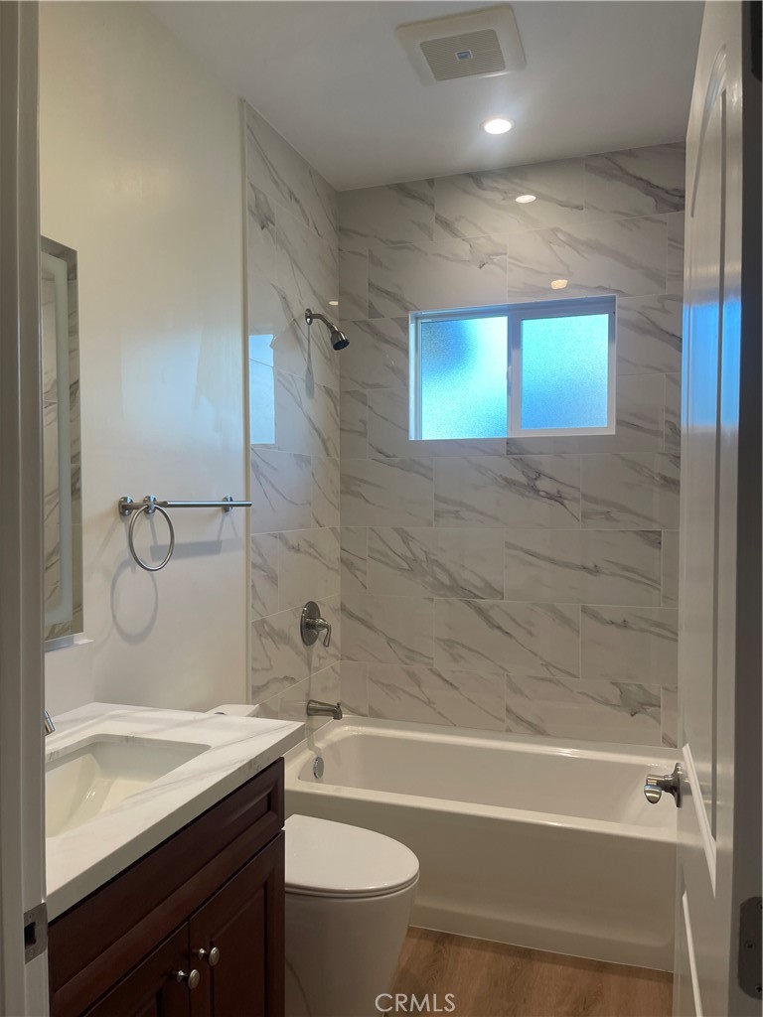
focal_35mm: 25
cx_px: 382
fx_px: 735
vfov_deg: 69.4
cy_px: 508
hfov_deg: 54.9
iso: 64
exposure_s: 1/120
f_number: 1.6
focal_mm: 5.1
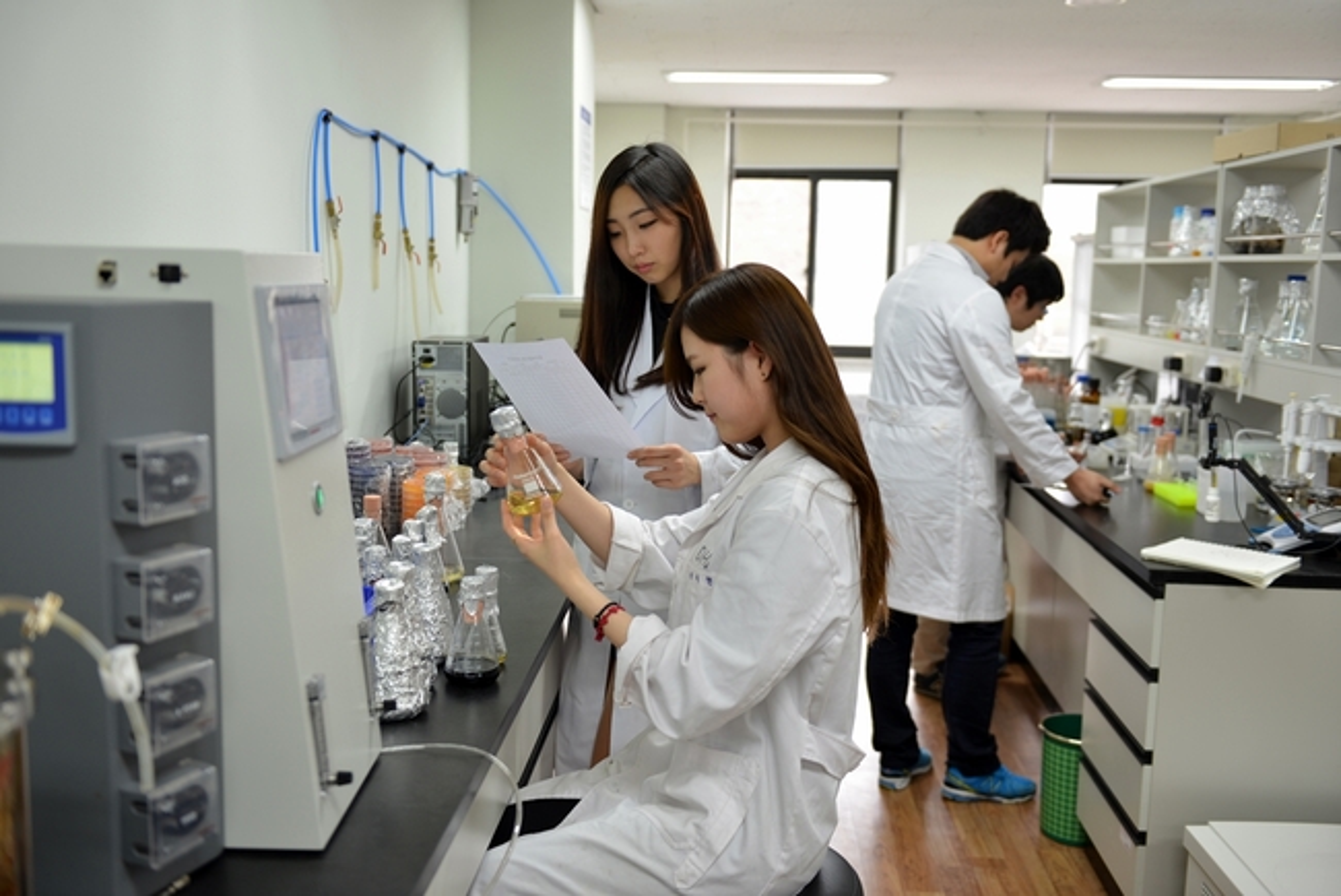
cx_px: 670
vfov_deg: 38.9
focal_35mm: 34
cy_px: 448
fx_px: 1267
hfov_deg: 55.8
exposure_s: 1/40
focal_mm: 34
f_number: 2.8
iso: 160
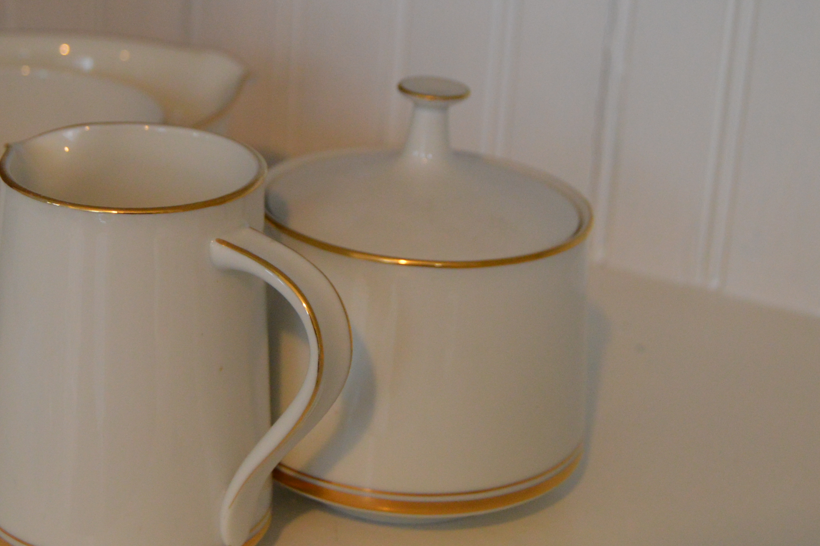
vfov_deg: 15.2
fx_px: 2045
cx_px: 293
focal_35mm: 90
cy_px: 224
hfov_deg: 22.6
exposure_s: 1/60
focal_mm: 35
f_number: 4.5
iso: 1400
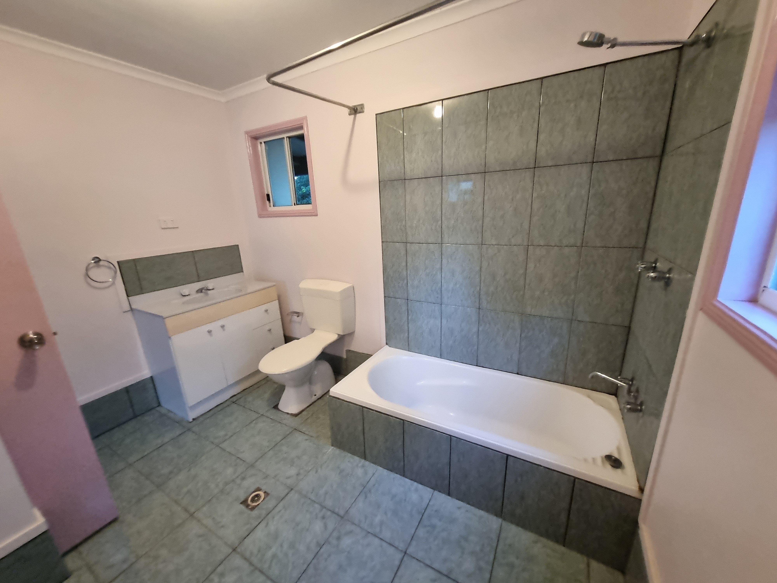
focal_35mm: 13
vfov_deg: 89.9
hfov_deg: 106.2
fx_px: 292
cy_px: 292
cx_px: 388
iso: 320
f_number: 2.2
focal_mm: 1.74
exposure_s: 1/33
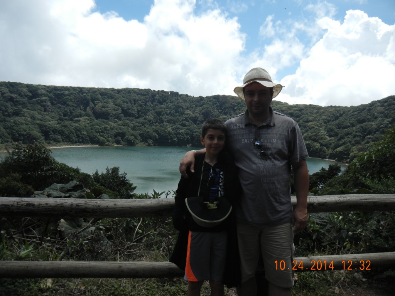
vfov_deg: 46.8
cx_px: 198
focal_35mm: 30
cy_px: 148
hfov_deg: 60.0
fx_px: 342
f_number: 7
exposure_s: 1/441
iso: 160
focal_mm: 5.4
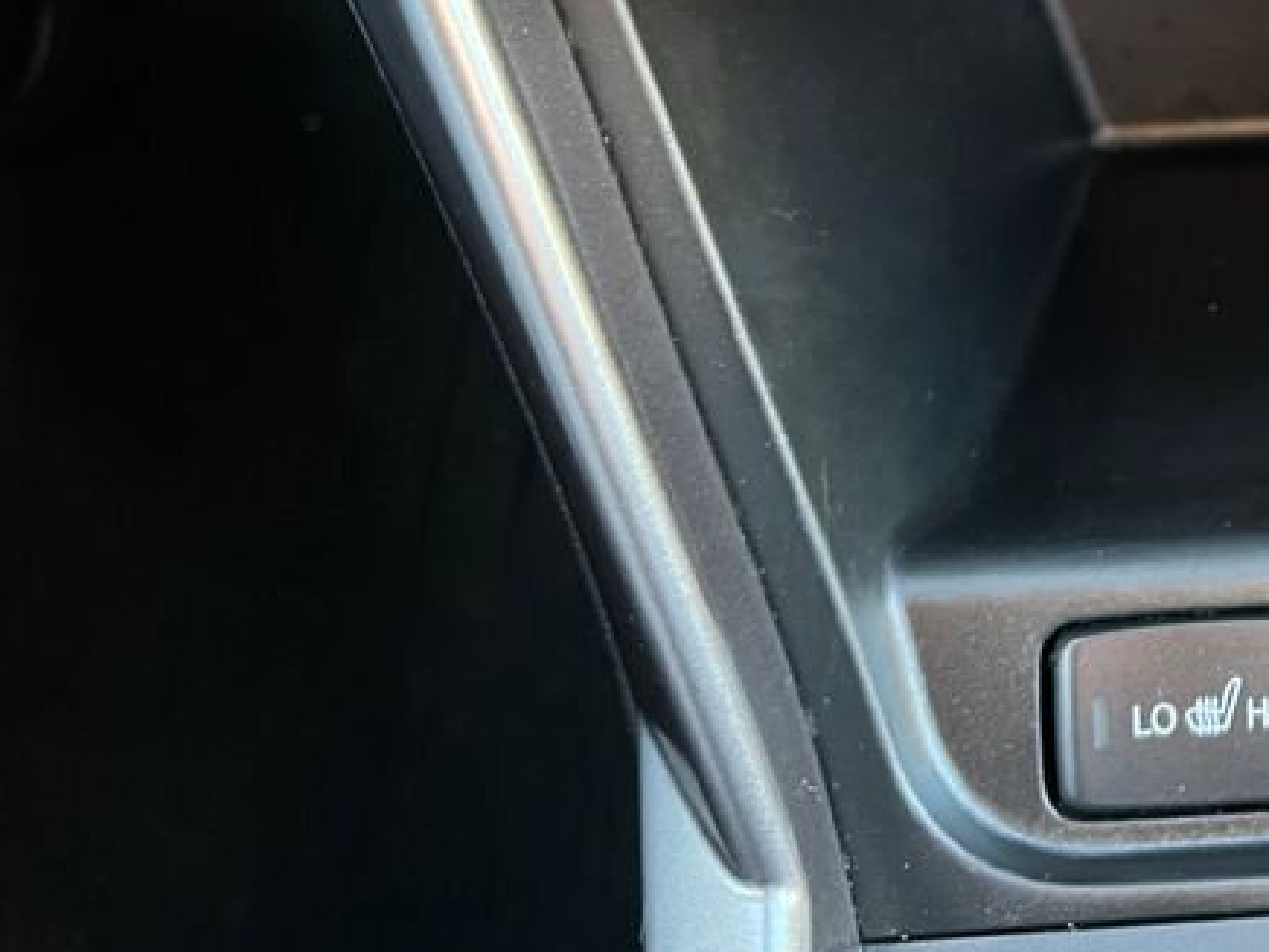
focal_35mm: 61
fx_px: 2236
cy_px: -79
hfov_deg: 28.9
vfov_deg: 22.7
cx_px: 1371
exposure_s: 1/60
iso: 400
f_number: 1.6
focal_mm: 5.1
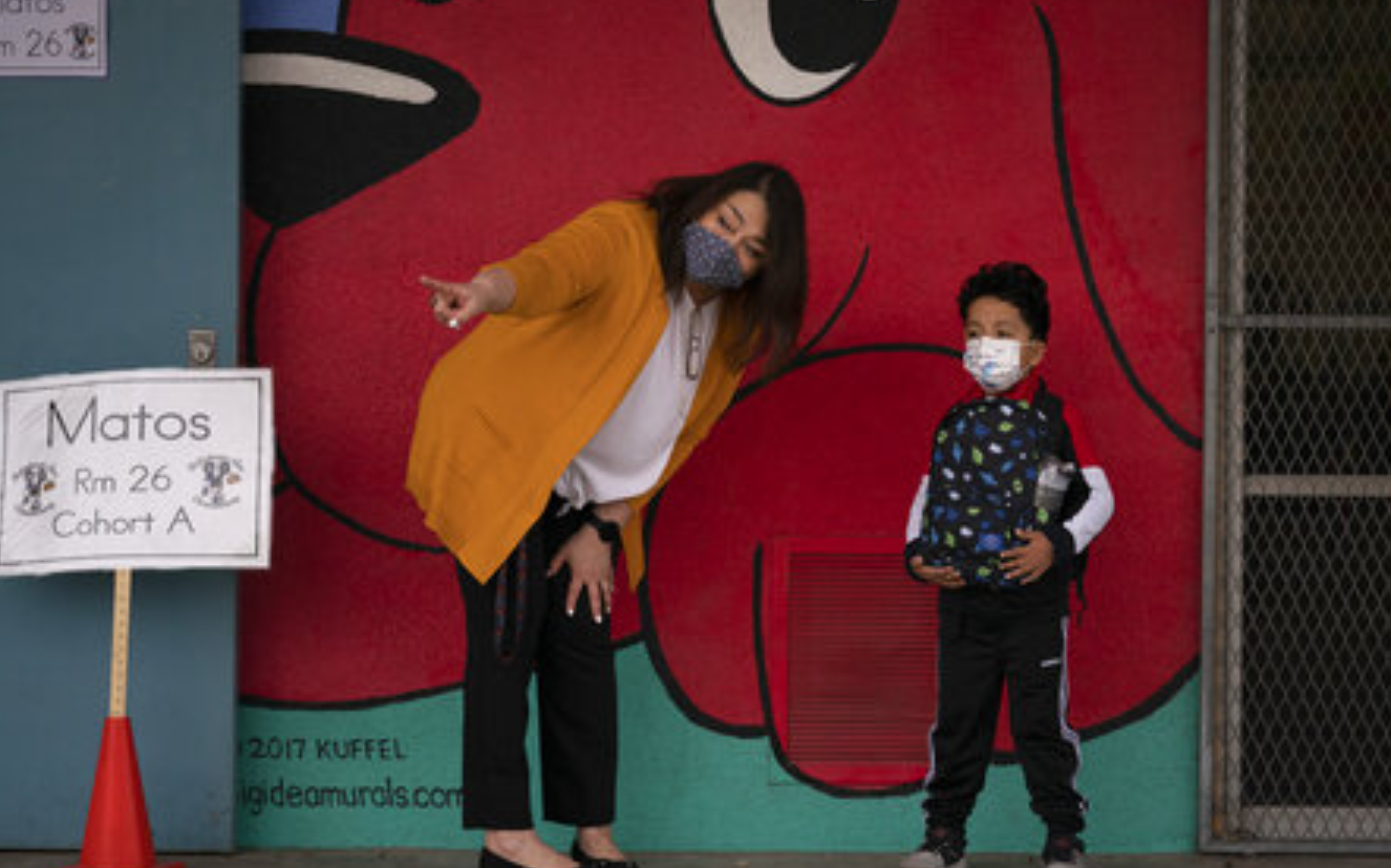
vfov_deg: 10.0
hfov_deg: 15.9
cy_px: 366
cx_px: 699
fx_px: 4965
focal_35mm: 131
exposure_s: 1/1000
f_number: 2.8
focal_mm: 111
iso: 800
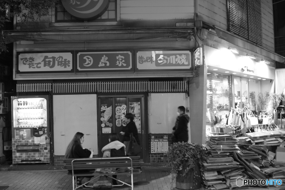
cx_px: 142
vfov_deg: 29.8
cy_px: 95
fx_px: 356
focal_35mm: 45
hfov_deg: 43.6
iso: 640
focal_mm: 30
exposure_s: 1/30
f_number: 2
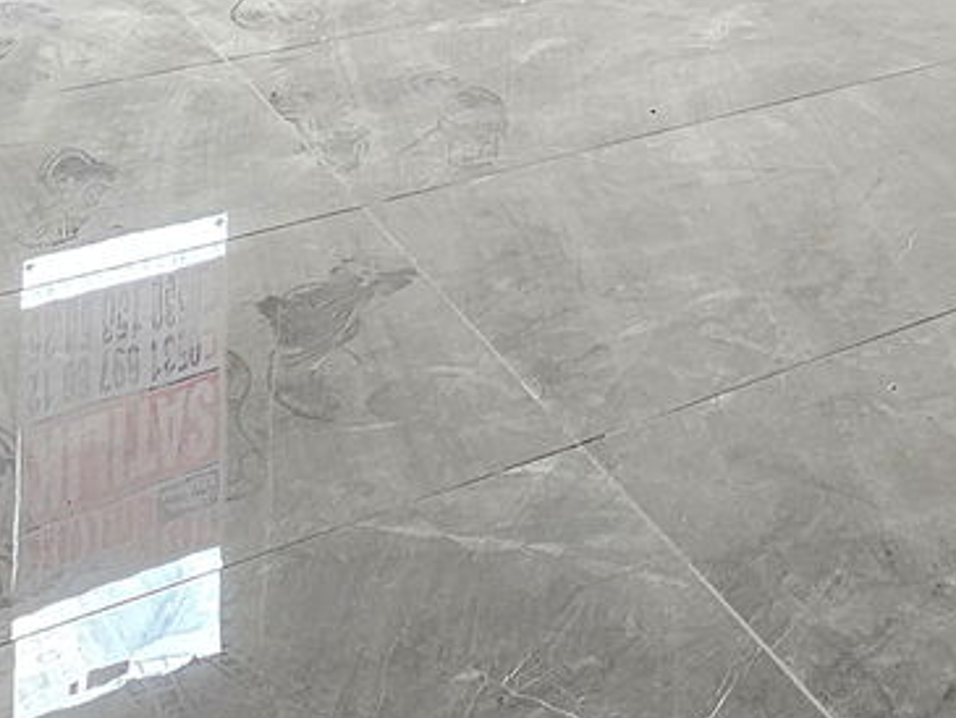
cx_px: 919
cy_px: -443
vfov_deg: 20.7
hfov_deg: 31.6
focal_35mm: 57
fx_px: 1575
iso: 125
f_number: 2.2
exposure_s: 1/70.9
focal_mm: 2.2
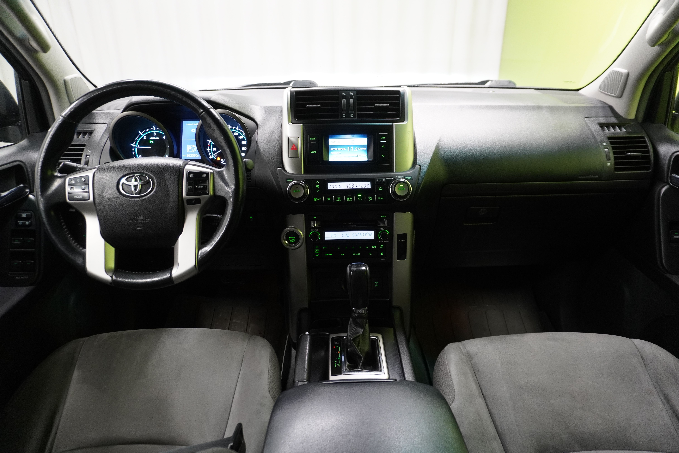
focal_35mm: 24
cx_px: 340
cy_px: 226
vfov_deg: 53.1
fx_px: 453
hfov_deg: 73.7
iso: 1000
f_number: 3.5
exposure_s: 1/30
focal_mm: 16
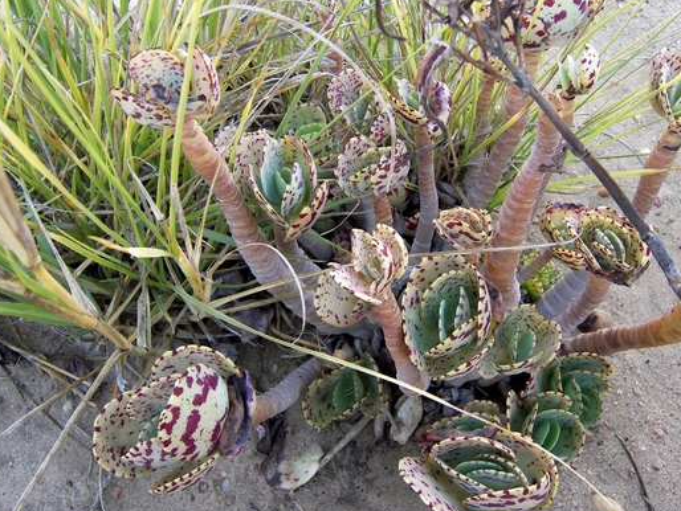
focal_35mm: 35
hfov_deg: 52.6
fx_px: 689
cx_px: 358
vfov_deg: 40.7
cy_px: 252
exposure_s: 1/30
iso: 64
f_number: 3.2
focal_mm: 6.3
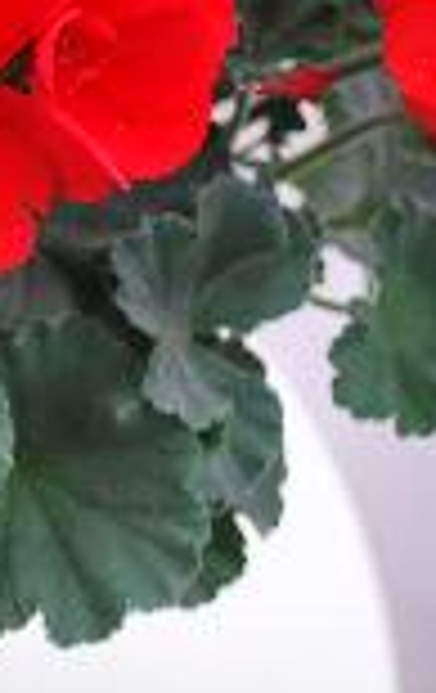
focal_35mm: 111
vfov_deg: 18.7
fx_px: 2099
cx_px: -207
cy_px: 338
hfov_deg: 11.4
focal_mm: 28
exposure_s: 1/60
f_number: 4.5
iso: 220
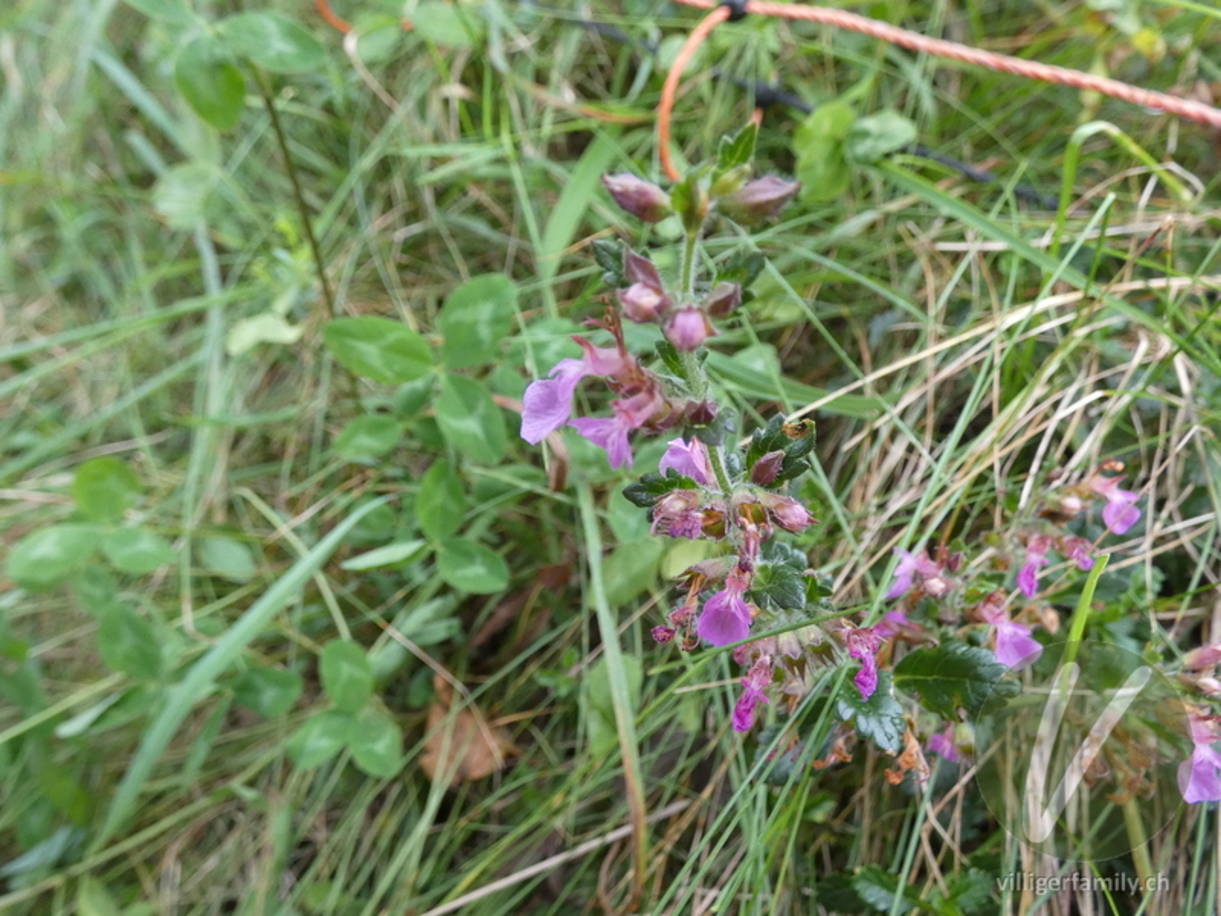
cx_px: 610
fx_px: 705
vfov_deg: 66.0
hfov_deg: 81.7
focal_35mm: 20
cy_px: 458
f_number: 2.8
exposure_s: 1/60
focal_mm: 3.6
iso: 250
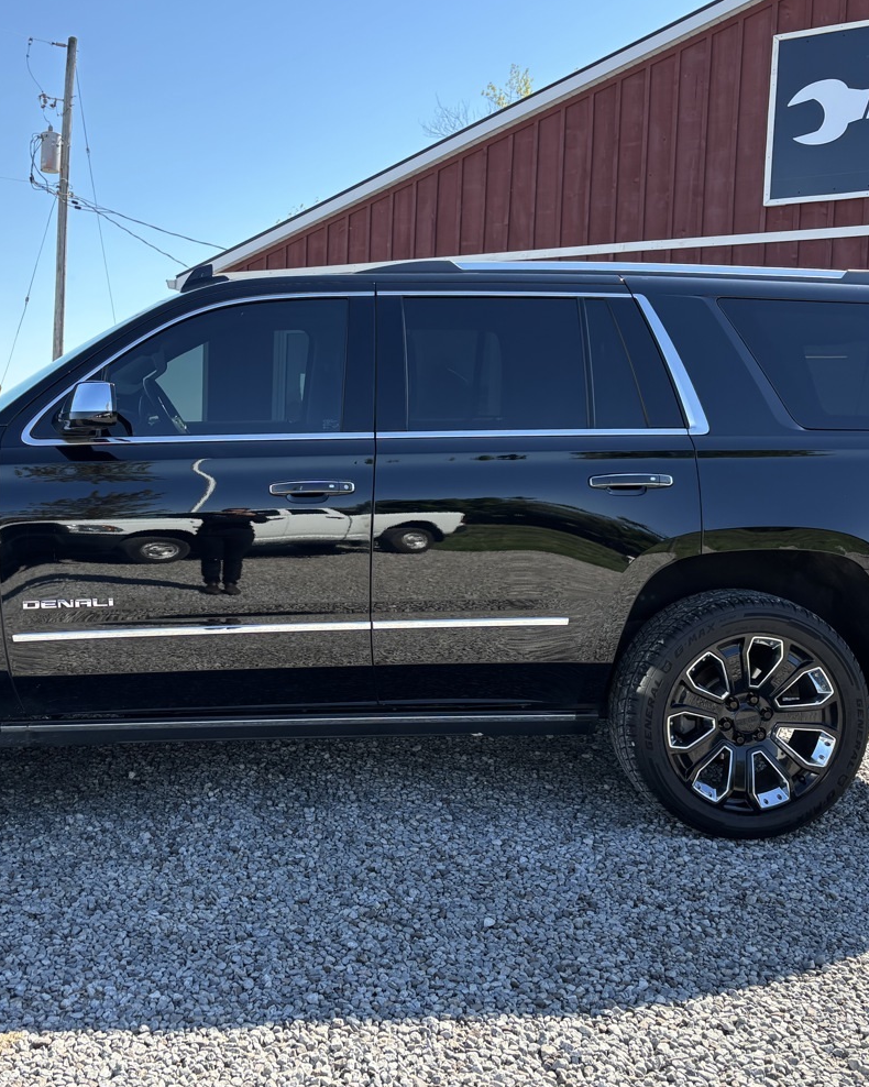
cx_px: 314
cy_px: 498
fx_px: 1190
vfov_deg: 49.0
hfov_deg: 39.8
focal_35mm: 37
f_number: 1.6
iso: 50
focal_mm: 5.96
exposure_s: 1/1152
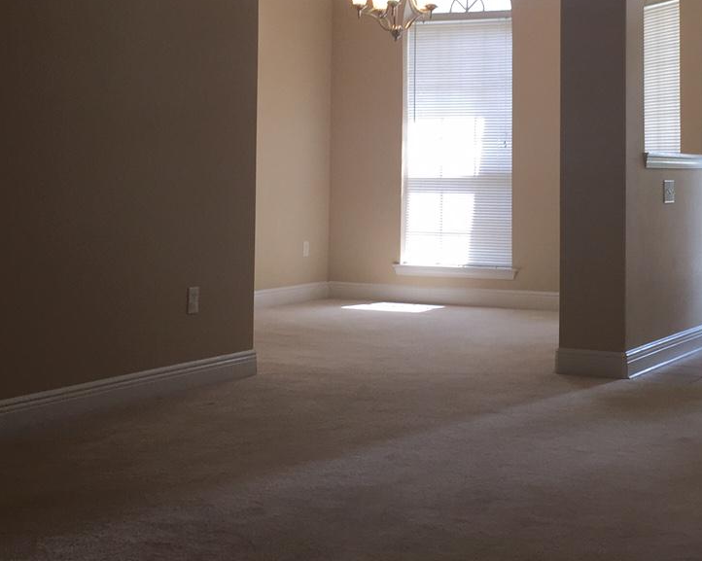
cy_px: 90
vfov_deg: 23.4
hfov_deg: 29.4
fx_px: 1329
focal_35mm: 64
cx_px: 450
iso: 32
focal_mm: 4.15
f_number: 2.2
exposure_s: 1/60
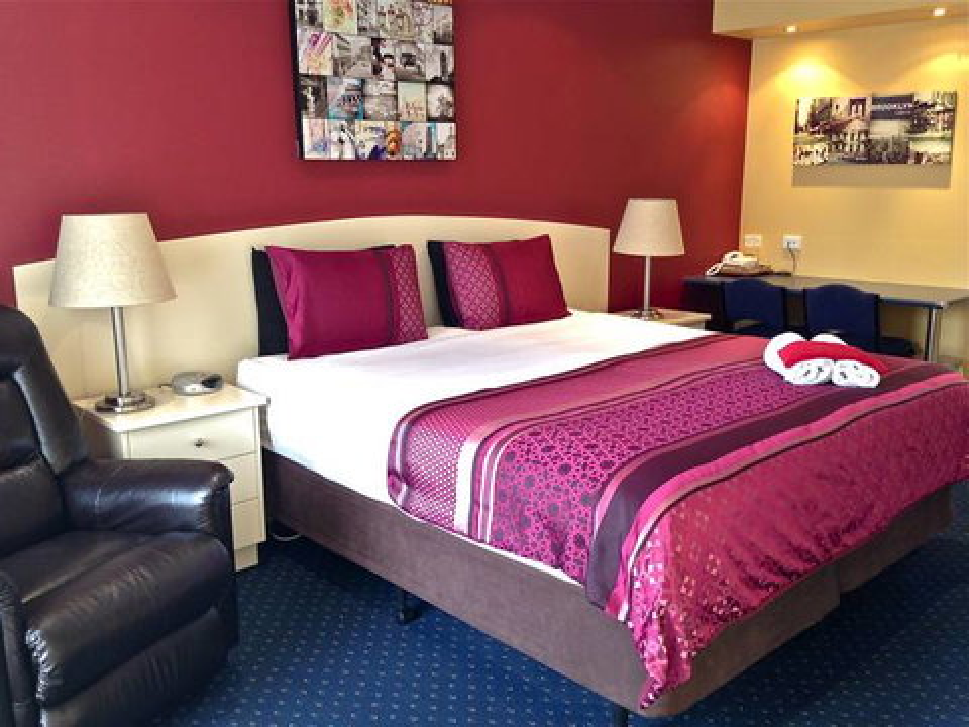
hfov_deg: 55.4
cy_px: 364
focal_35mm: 33
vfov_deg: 42.9
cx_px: 484
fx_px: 924
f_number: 2.4
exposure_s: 1/20
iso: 80
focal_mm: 4.13
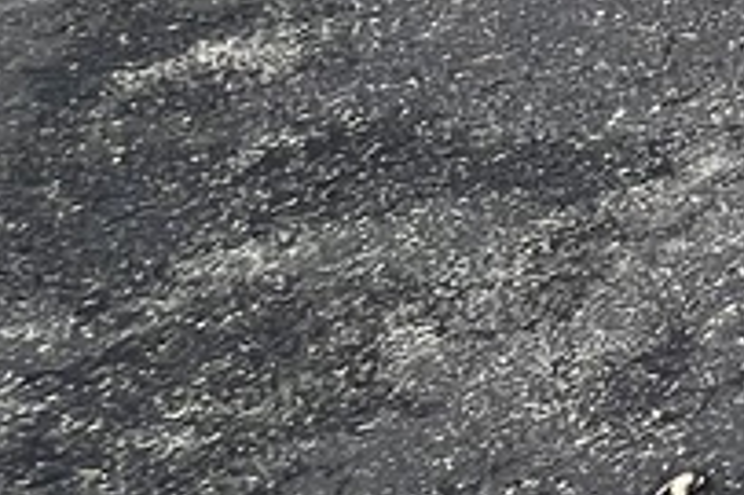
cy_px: -488
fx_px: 1982
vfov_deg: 12.5
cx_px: 2474
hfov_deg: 10.2
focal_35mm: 96
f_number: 1.8
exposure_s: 1/300
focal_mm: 1.57
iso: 32
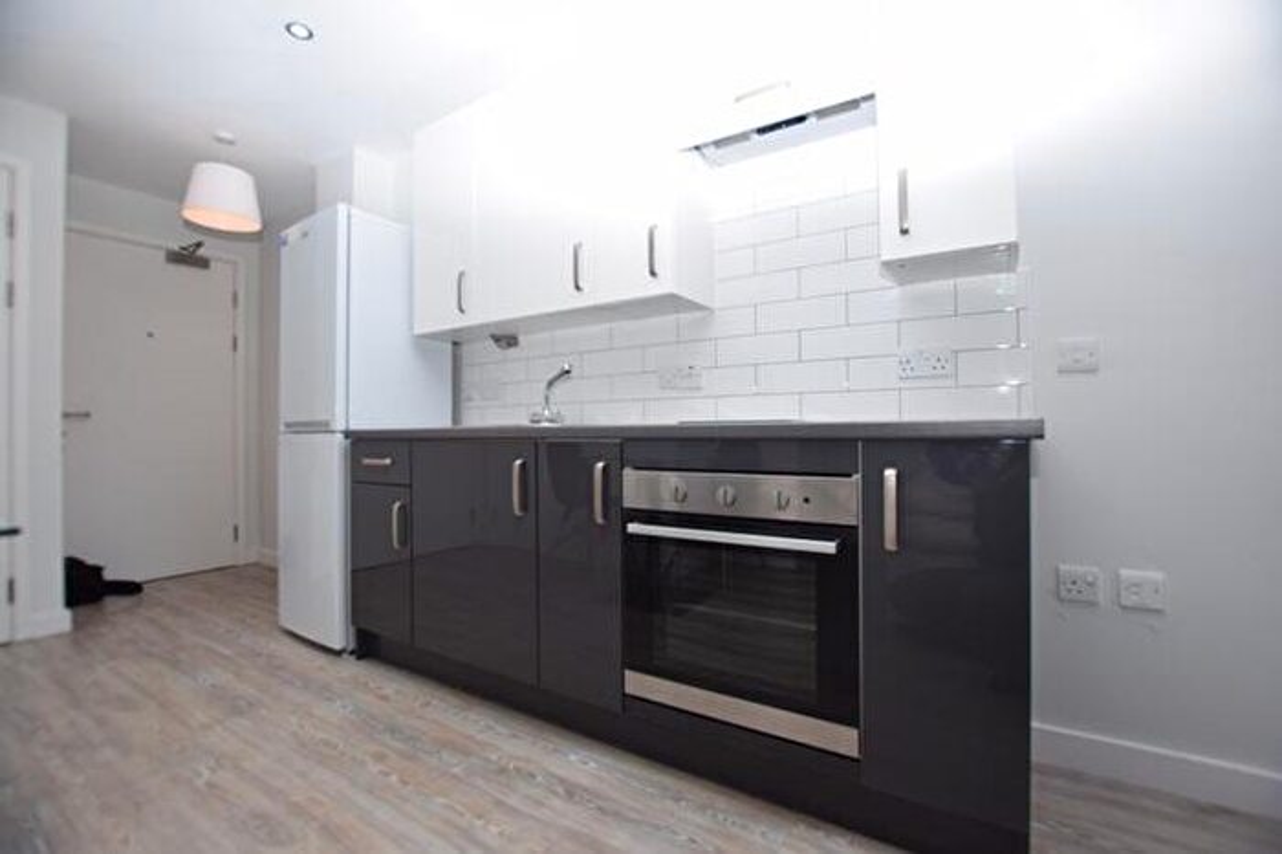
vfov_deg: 77.3
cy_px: 427
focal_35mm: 15
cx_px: 641
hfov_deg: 100.4
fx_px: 534
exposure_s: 1/200
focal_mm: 10
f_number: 4
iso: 100
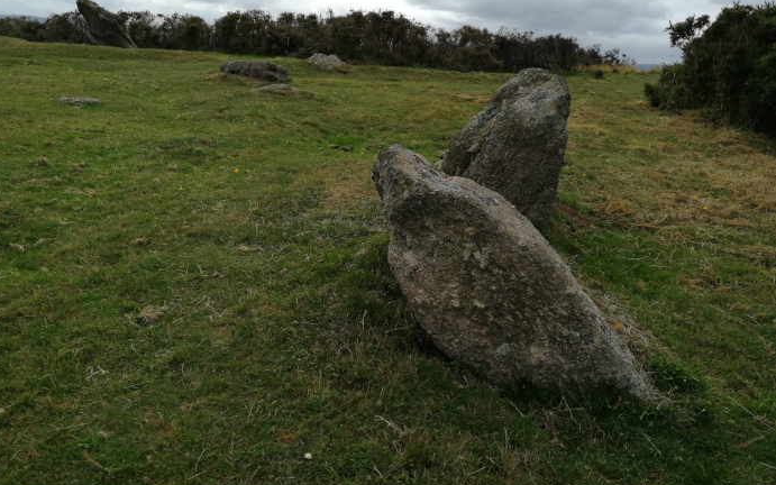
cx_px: 386
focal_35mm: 29
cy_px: 216
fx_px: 613
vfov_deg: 43.1
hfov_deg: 64.6
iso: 50
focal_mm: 3.95
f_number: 1.8
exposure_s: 1/1414
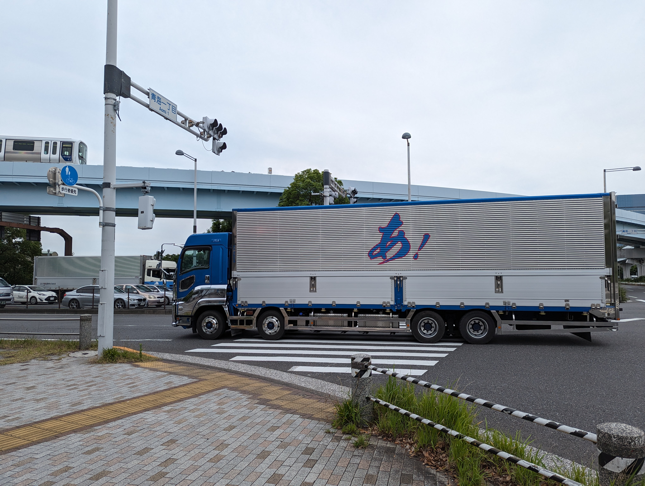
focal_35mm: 24
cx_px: 322
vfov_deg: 56.9
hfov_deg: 71.5
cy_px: 243
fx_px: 448
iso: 52
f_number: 1.85
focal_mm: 6.81
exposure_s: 1/1795
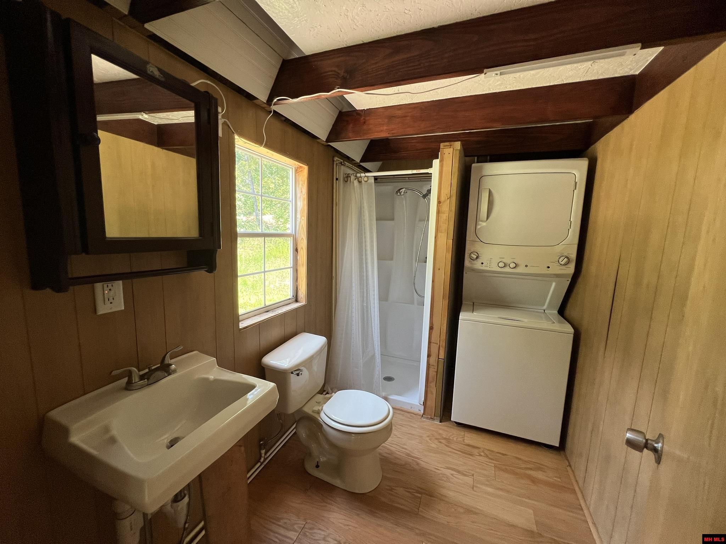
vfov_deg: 89.9
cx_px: 363
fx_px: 273
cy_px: 272
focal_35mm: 13
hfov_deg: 106.2
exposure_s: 1/99
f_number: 1.8
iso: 160
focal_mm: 1.57
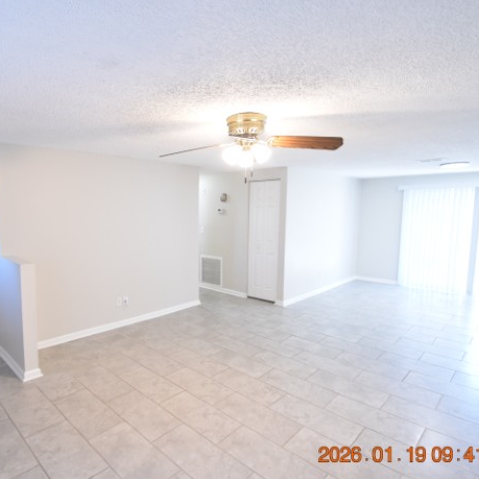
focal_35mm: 20
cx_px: 181
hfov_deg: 73.6
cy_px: 242
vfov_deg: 74.8
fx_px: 313
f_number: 3.5
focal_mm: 10
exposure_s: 1/20
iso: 800
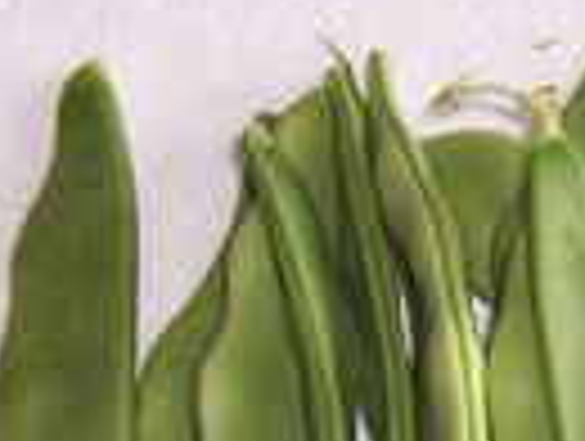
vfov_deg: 7.7
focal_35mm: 188
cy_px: 745
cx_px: 792
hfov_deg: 10.3
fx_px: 3183
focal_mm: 8.2
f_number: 3.4
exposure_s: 1/90
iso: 80
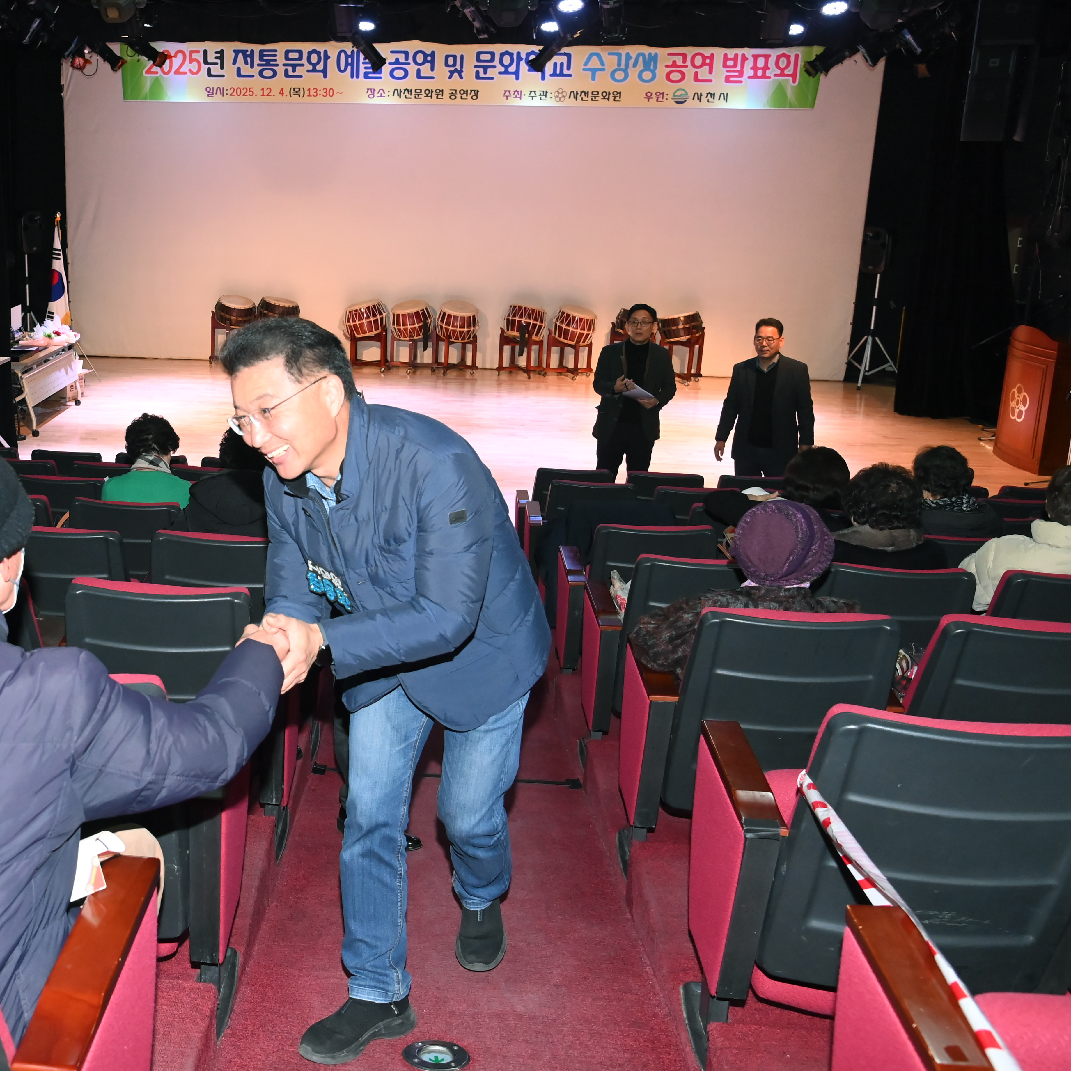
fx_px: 1260
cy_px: 532
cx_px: 286
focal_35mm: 36
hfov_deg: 44.7
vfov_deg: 46.0
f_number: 6.3
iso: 4000
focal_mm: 28
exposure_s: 1/250
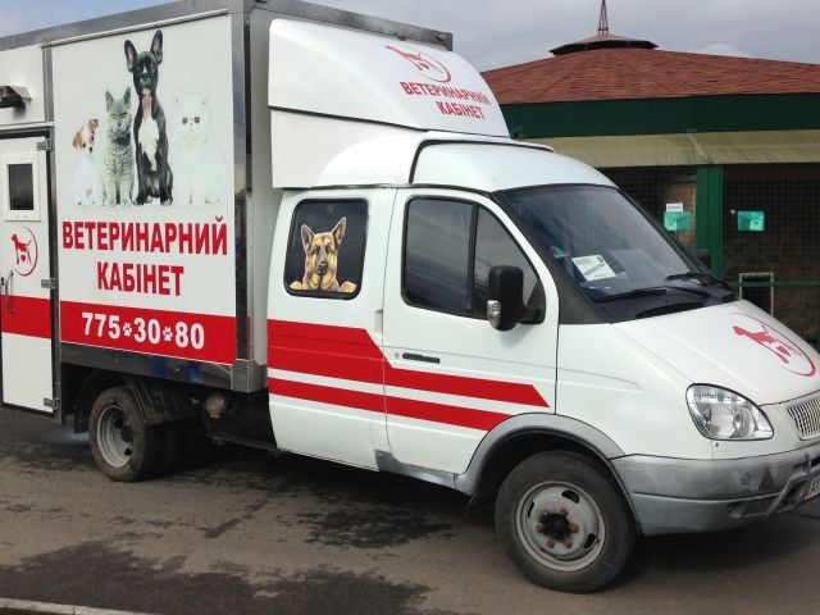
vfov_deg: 42.9
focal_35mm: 33
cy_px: 308
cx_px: 410
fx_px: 782
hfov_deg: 55.4
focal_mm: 4.12
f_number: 2.4
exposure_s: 1/1938
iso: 50
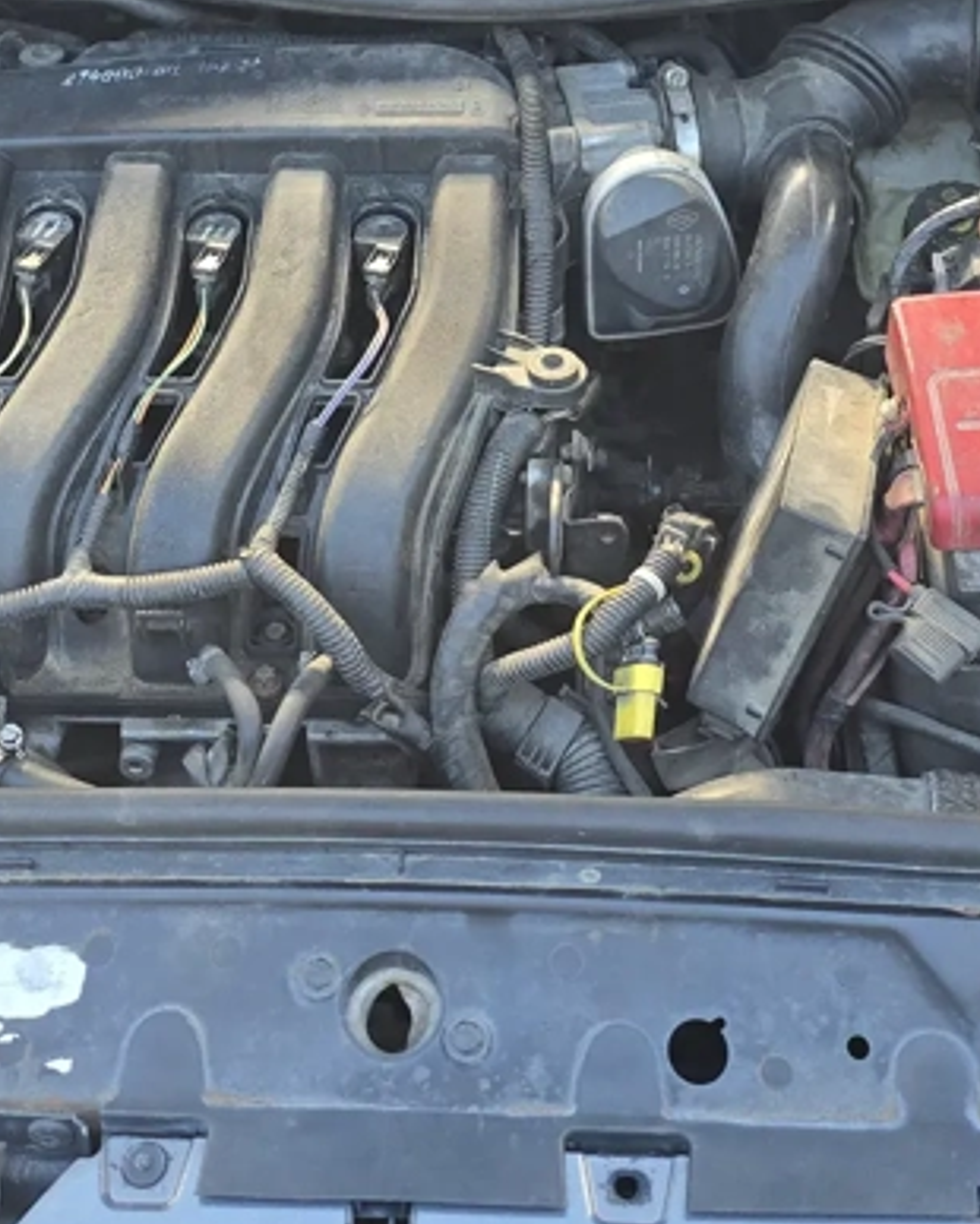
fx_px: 2101
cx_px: 484
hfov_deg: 26.3
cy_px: 180
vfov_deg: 31.3
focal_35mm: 58
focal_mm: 6.3
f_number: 1.7
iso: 100
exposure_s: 1/180
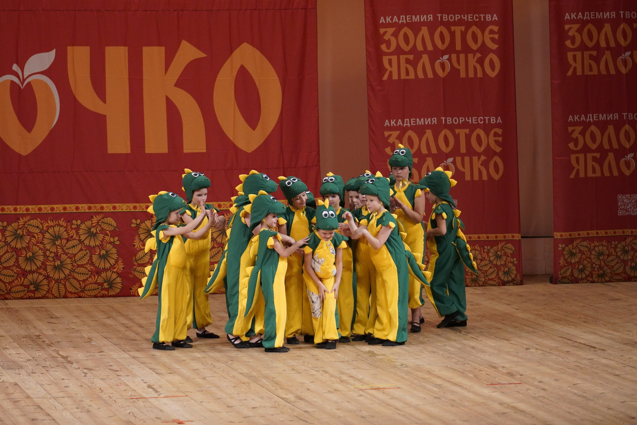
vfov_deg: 8.4
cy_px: 212
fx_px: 2884
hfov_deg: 12.6
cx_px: 318
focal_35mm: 163
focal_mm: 109
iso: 2500
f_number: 2.8
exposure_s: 1/400
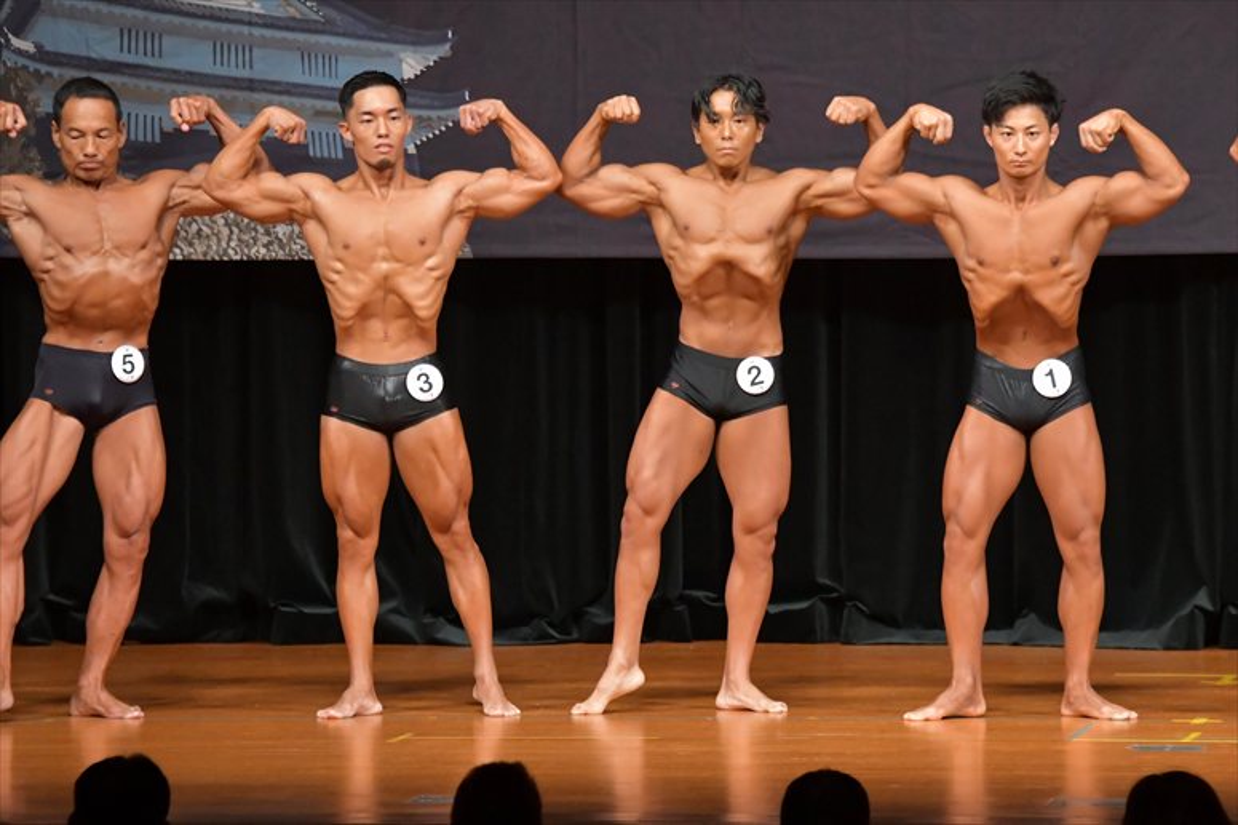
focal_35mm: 270
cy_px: 412
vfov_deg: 5.1
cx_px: 619
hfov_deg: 7.6
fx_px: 9281
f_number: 5.6
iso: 6400
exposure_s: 1/400
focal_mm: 180
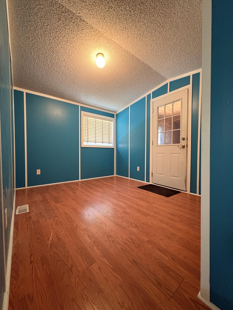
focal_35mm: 14
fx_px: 126
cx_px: 116
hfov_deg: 85.7
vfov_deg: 102.1
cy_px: 155
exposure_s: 1/40
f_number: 2.2
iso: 640
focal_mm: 2.22
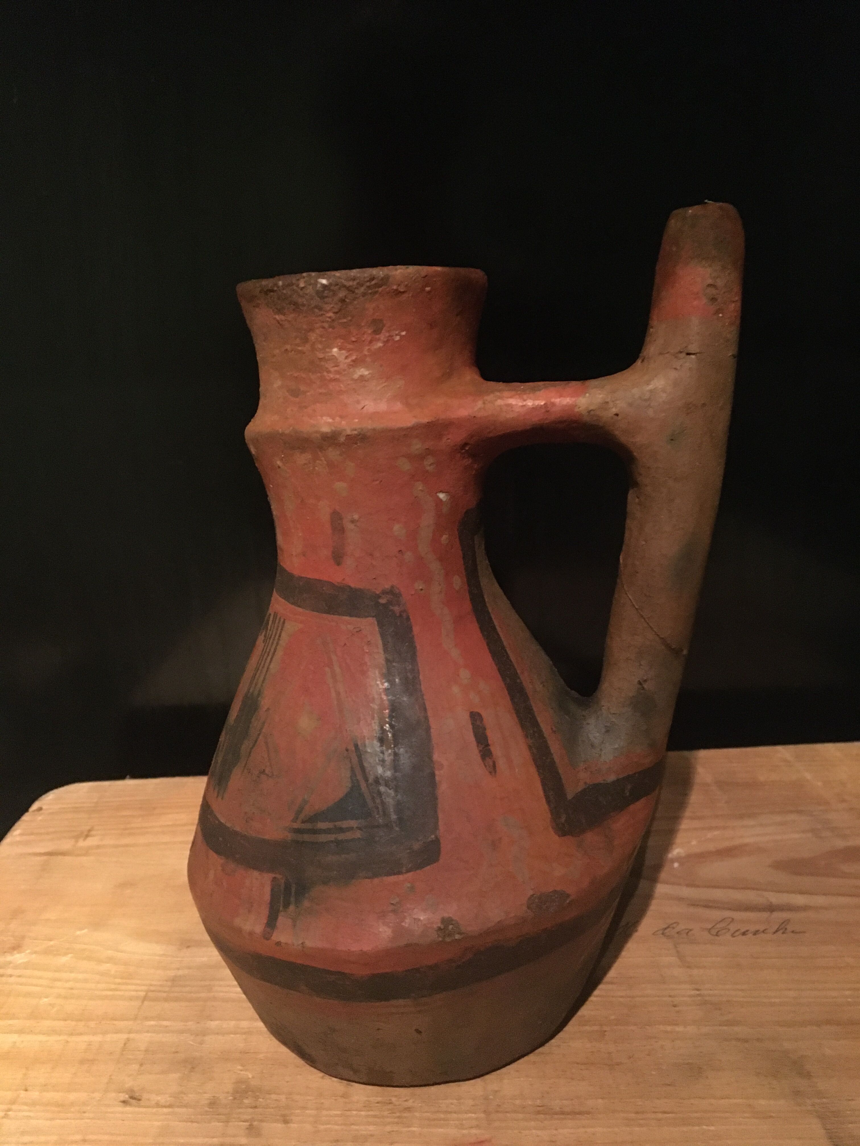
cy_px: 573
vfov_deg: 61.7
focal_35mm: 29
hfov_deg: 48.2
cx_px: 430
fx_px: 961
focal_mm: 4.15
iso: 640
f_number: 2.2
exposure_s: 1/17
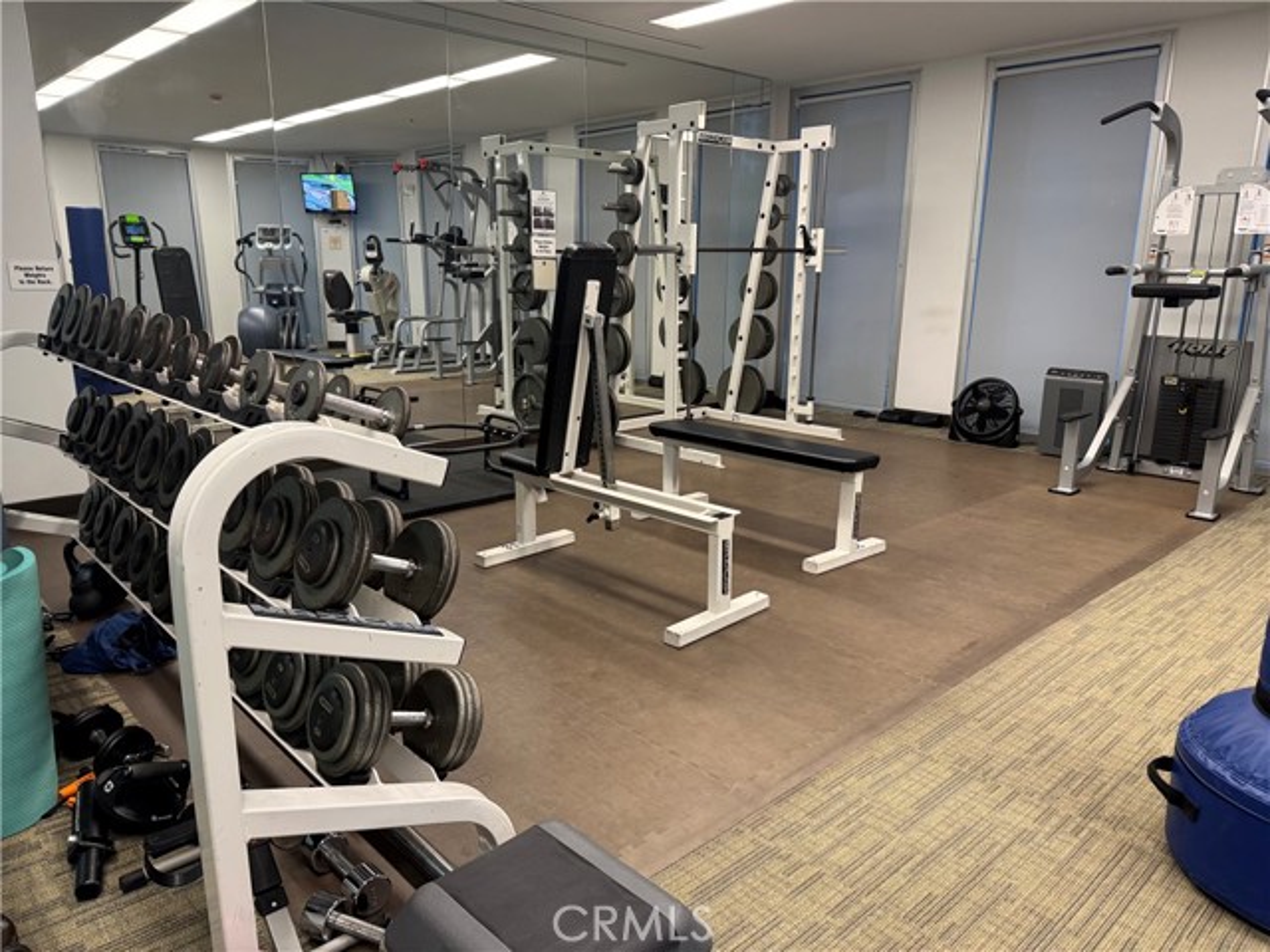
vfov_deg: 56.8
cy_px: 476
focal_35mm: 24
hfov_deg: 71.6
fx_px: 881
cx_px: 635
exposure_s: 1/60
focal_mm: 6.76
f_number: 1.78
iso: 200
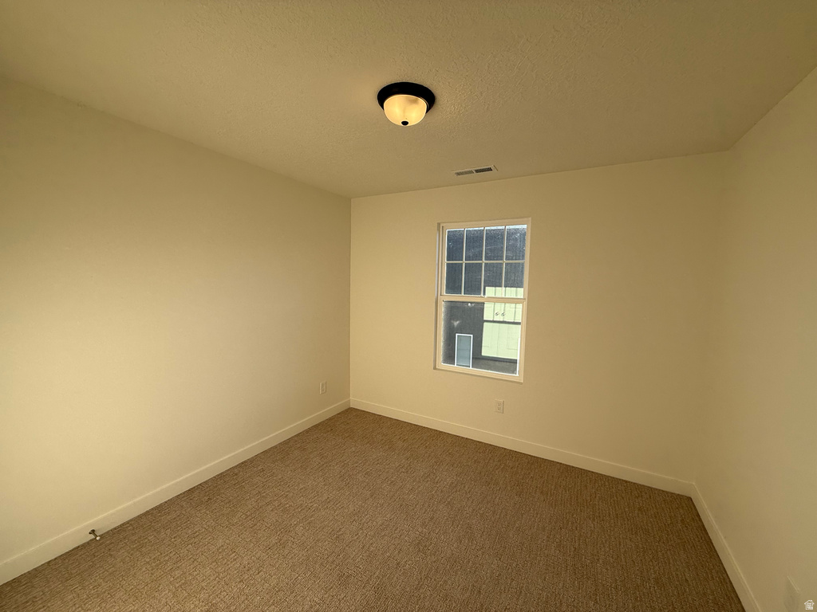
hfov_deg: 102.1
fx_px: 330
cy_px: 306
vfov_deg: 85.7
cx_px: 408
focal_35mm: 14
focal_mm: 2.22
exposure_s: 1/372
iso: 50
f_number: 2.2
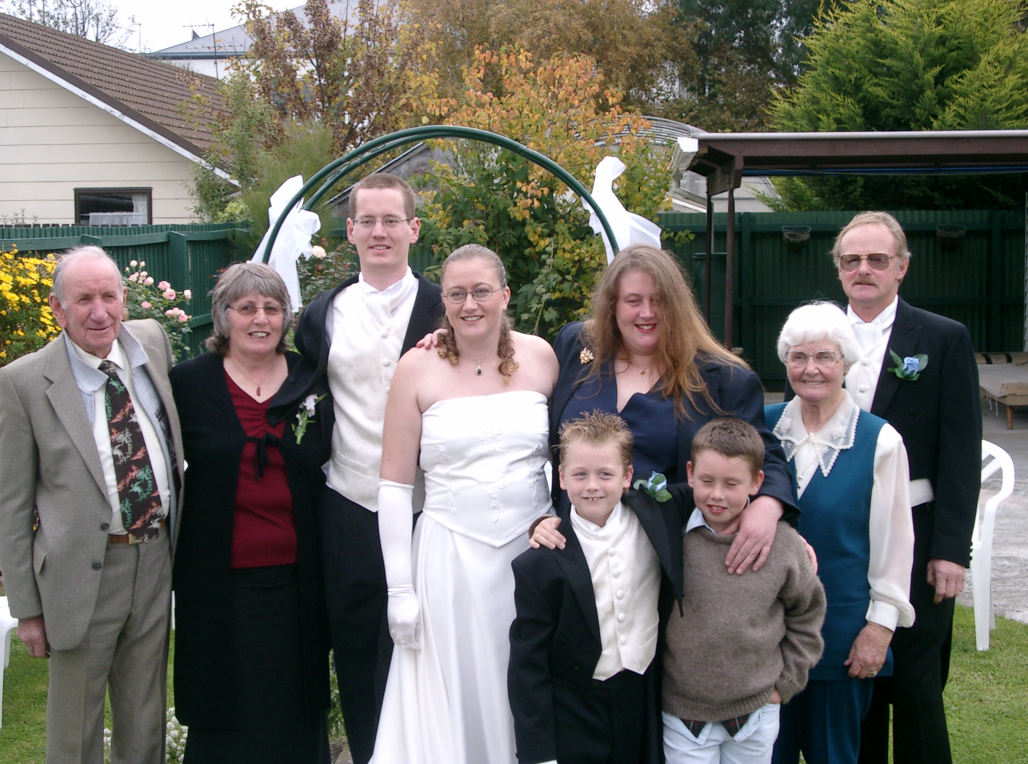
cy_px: 382
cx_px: 514
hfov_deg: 31.3
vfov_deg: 23.5
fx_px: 1835
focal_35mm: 62
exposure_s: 1/200
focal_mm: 12.6
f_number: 3.4
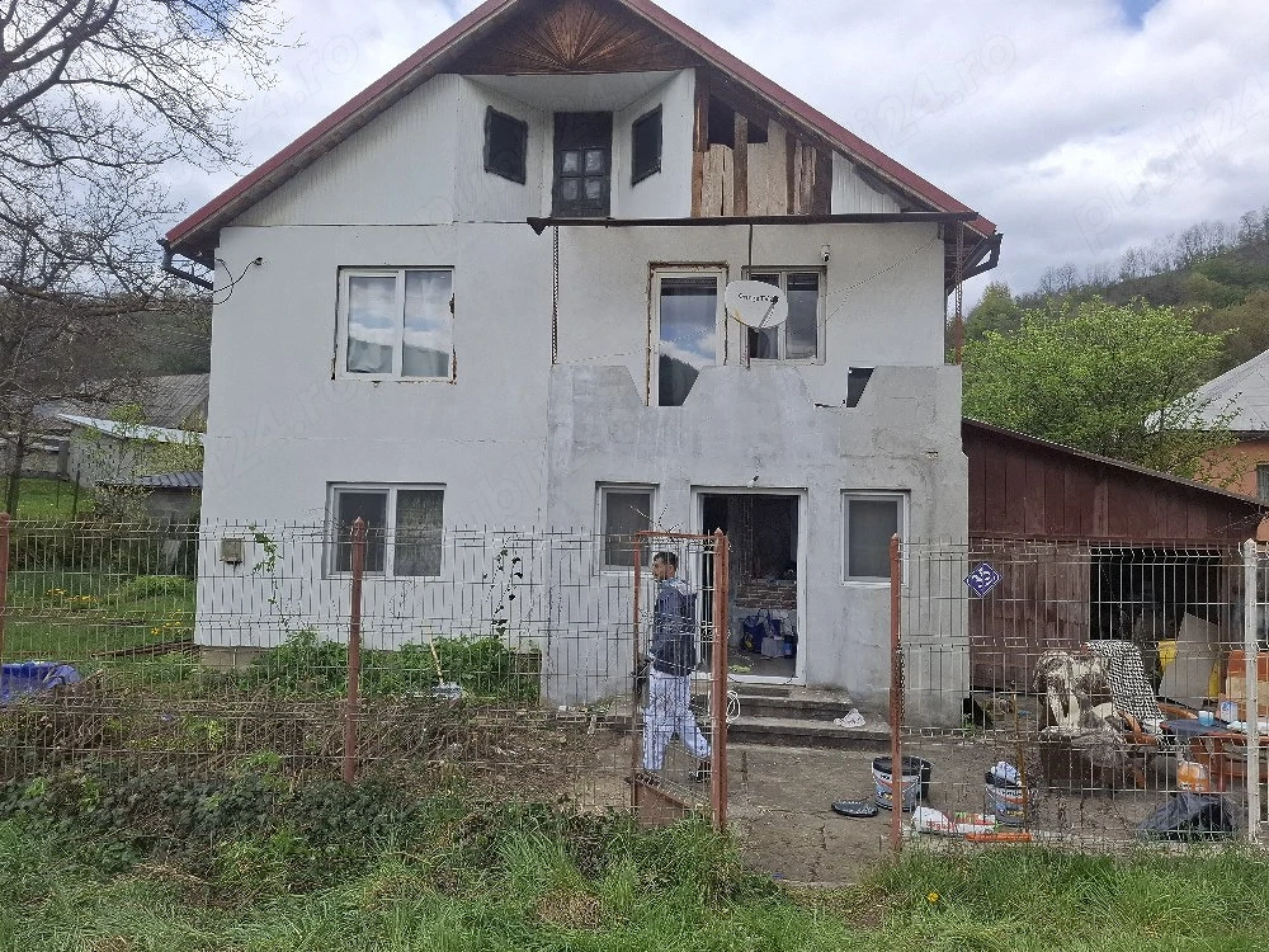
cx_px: 634
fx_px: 843
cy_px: 476
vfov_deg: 58.9
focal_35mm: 23
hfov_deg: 73.9
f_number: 1.8
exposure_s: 1/1250
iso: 50
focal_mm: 5.54
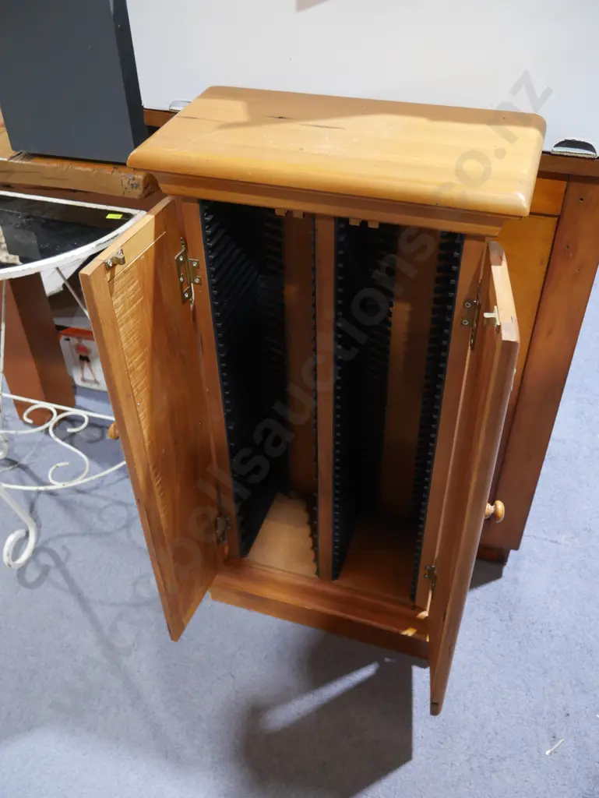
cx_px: 300
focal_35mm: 32
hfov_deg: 44.2
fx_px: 738
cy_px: 399
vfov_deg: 56.8
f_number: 3.6
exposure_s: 1/60
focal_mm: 16
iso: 1000
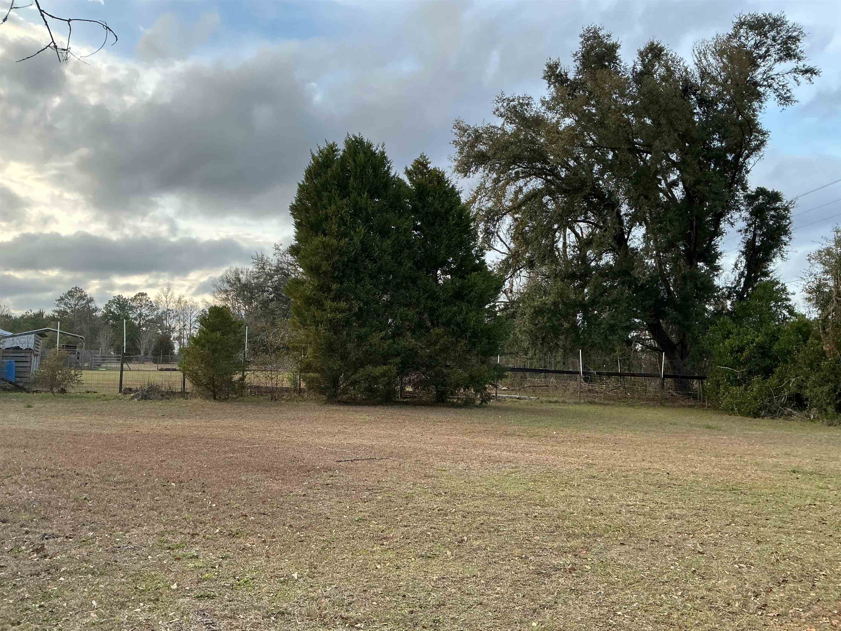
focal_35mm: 29
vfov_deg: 48.2
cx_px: 420
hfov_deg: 61.7
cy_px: 316
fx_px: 705
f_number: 1.8
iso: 25
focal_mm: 3
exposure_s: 1/299
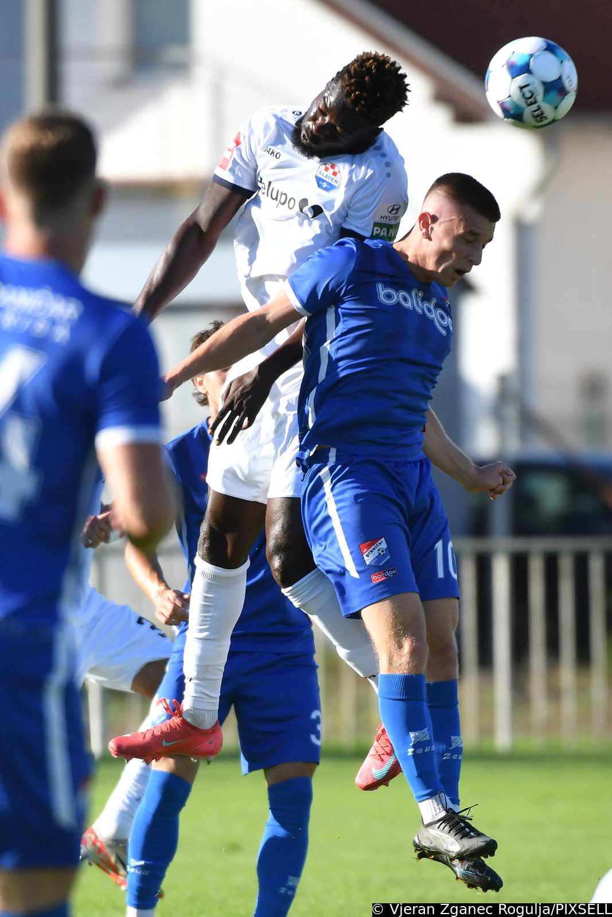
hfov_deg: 3.4
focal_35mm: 400
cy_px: 458
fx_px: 10197
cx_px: 306
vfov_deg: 5.2
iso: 400
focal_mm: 400
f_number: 5
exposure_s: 1/1600
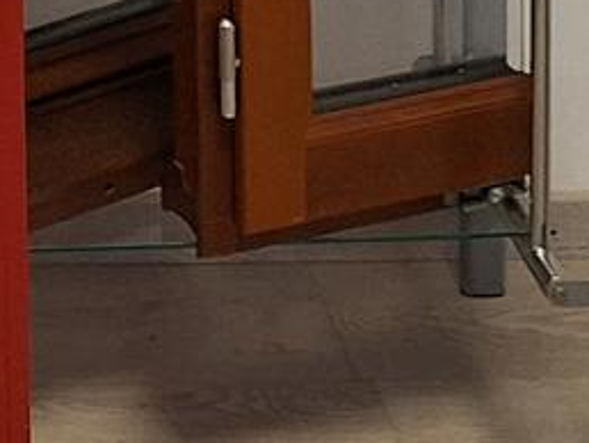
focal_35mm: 171
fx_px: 2912
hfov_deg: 11.0
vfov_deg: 7.1
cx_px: -386
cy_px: -1165
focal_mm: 5.54
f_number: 1.8
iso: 100
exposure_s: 1/50
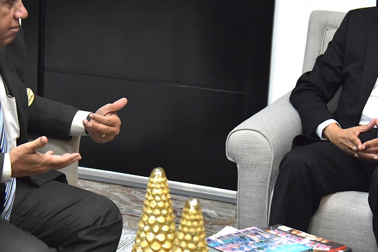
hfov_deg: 19.3
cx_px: 140
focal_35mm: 106
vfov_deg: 12.9
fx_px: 1112
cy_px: 133
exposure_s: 1/200
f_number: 4
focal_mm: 52
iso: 4000
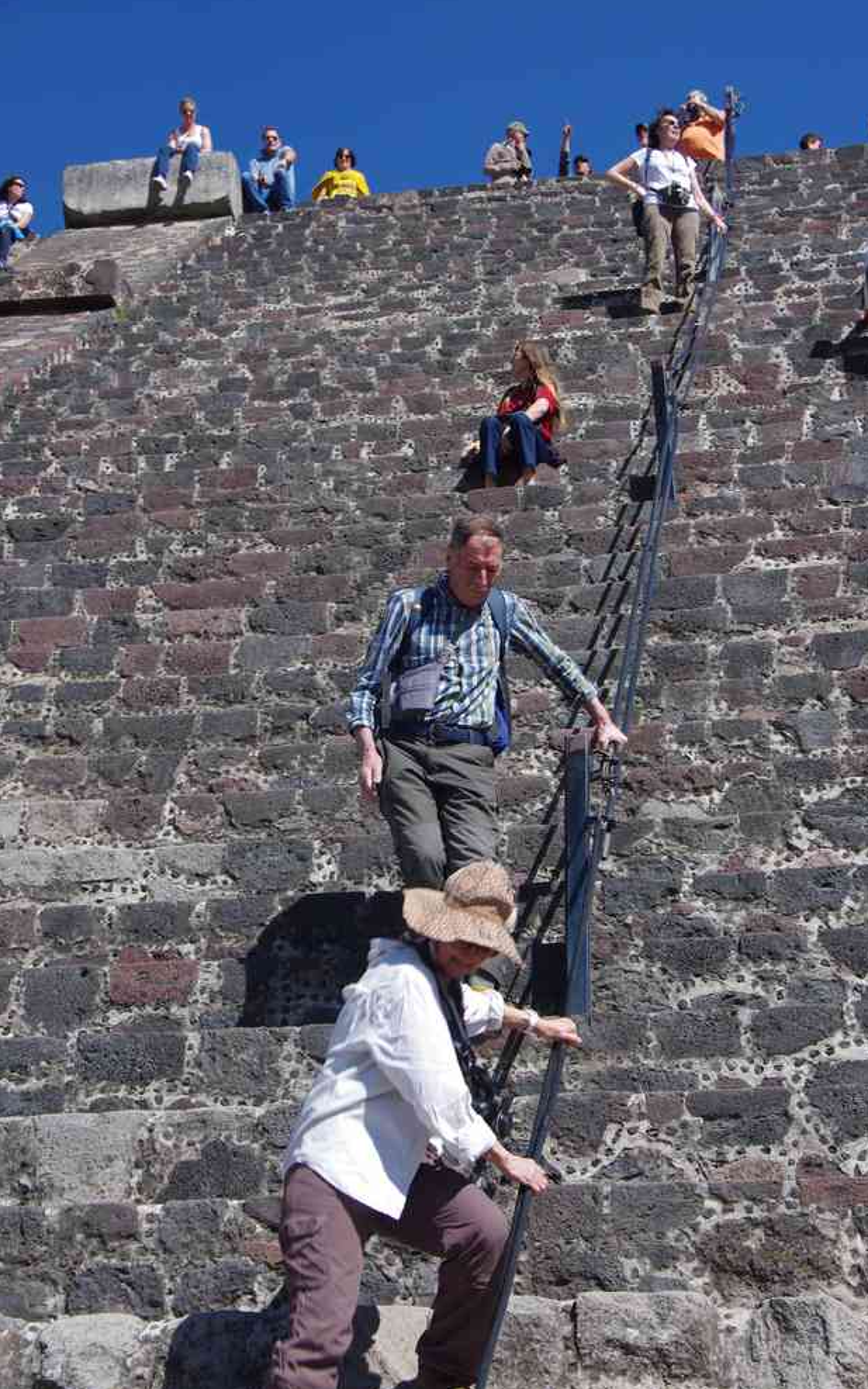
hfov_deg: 19.7
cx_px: 466
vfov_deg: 31.1
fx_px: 2498
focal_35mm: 66
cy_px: 693
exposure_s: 1/80
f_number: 11
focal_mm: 42.5
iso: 200
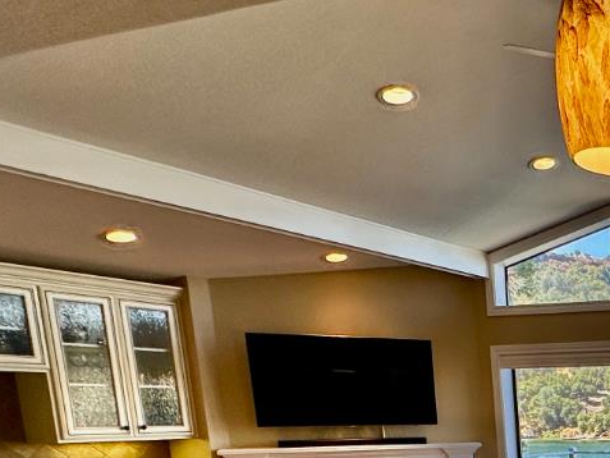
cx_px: 845
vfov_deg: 28.9
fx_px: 776
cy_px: 534
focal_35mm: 44
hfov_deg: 30.6
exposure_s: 1/195
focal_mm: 2.22
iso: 40
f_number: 2.2
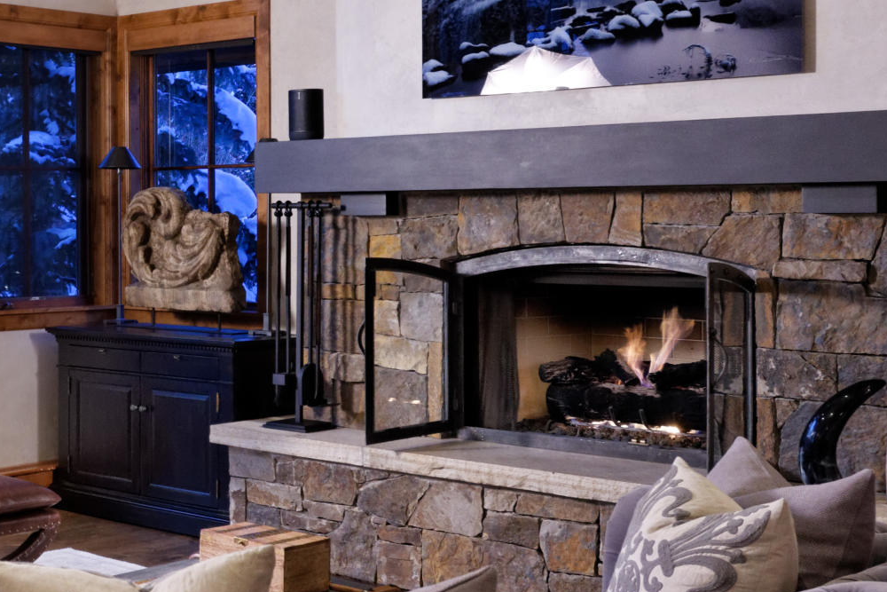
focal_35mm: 60
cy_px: 214
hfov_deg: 30.3
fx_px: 1478
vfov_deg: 22.6
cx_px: -64
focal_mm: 20
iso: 1000
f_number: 6.3
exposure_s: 1/6
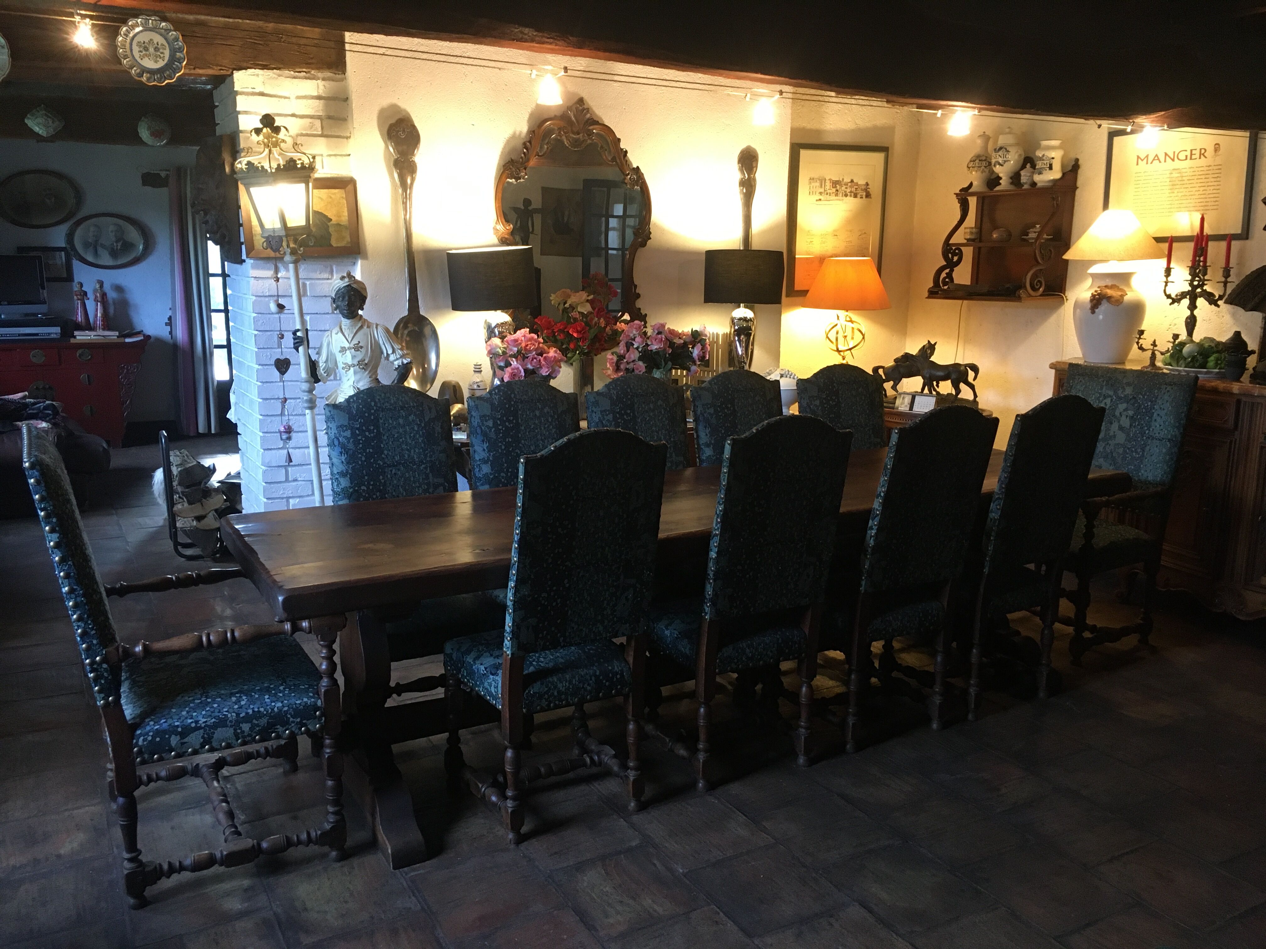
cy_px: 474
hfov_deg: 61.7
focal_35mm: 29
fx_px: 1061
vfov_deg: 48.2
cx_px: 633
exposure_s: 1/33
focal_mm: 4.15
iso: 200
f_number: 2.2
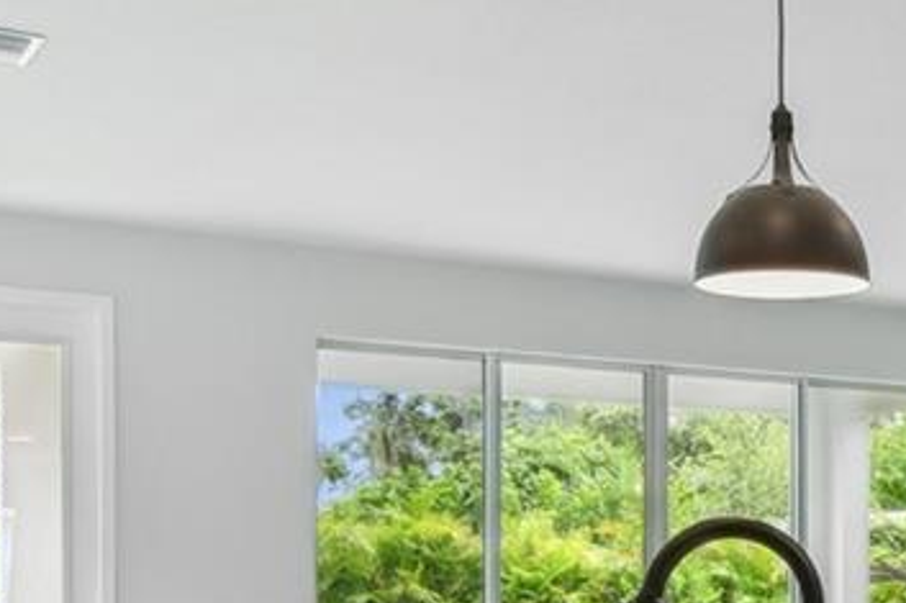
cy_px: 644
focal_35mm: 68
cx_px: 1014
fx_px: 1710
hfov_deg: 27.0
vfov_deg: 19.3
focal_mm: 10
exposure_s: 1/40
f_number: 7.1
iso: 100
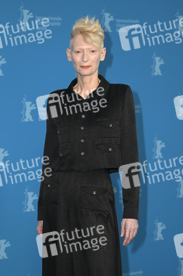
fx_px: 535
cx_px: 92
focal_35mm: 70
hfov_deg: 19.4
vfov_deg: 28.9
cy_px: 138
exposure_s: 1/1000
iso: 1250
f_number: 4
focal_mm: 70
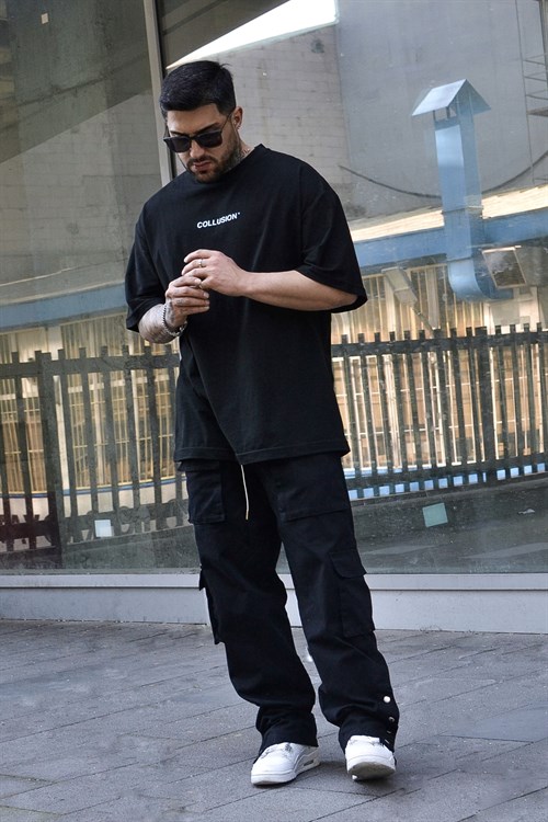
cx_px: 274
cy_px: 411
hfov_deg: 28.1
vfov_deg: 41.1
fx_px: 1096
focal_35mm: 48
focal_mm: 32
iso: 320
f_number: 5.6
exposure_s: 1/125
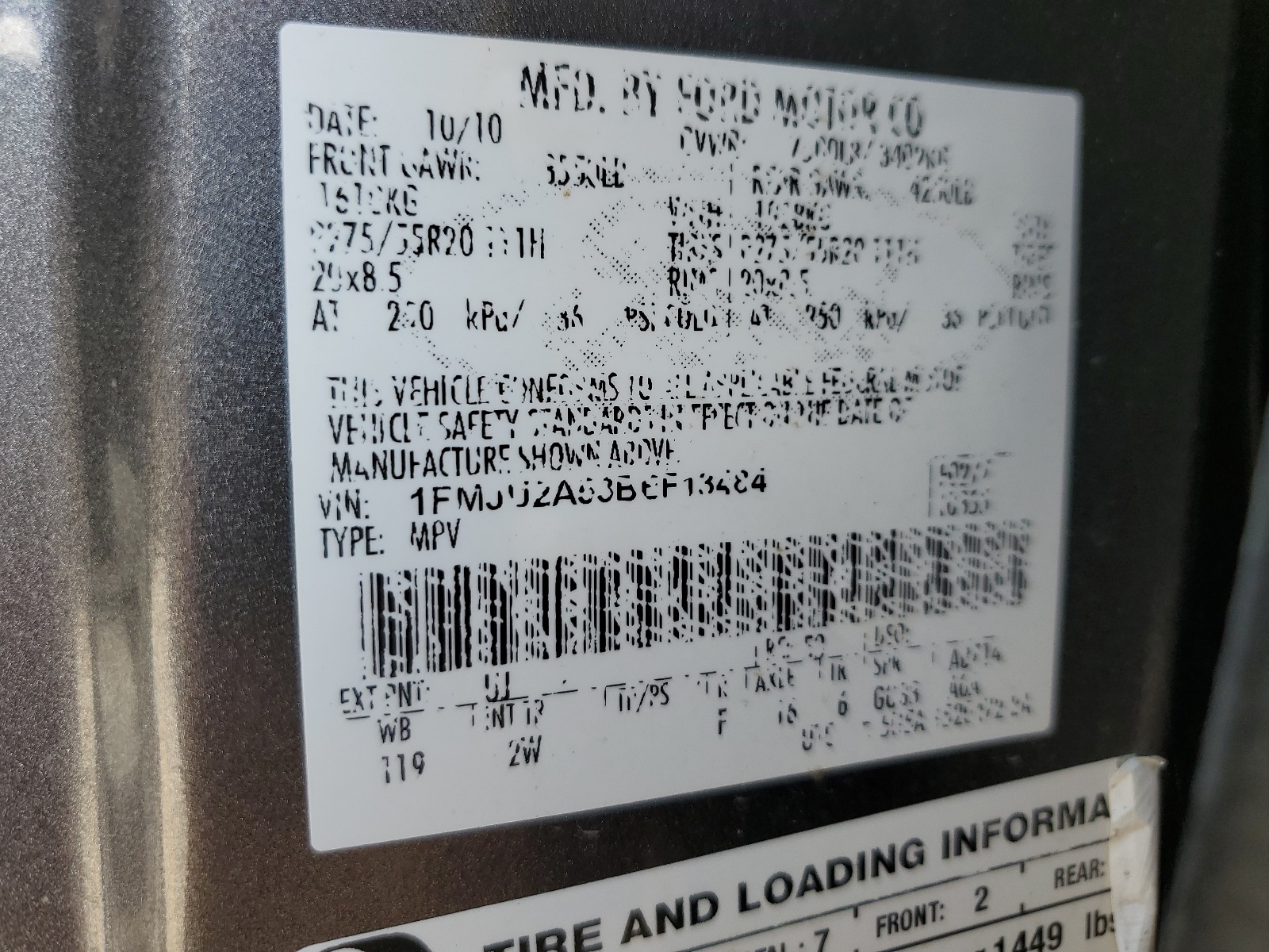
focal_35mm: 26
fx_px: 953
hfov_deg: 67.3
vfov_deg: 53.1
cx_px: 634
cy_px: 476
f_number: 1.5
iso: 50
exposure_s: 1/333
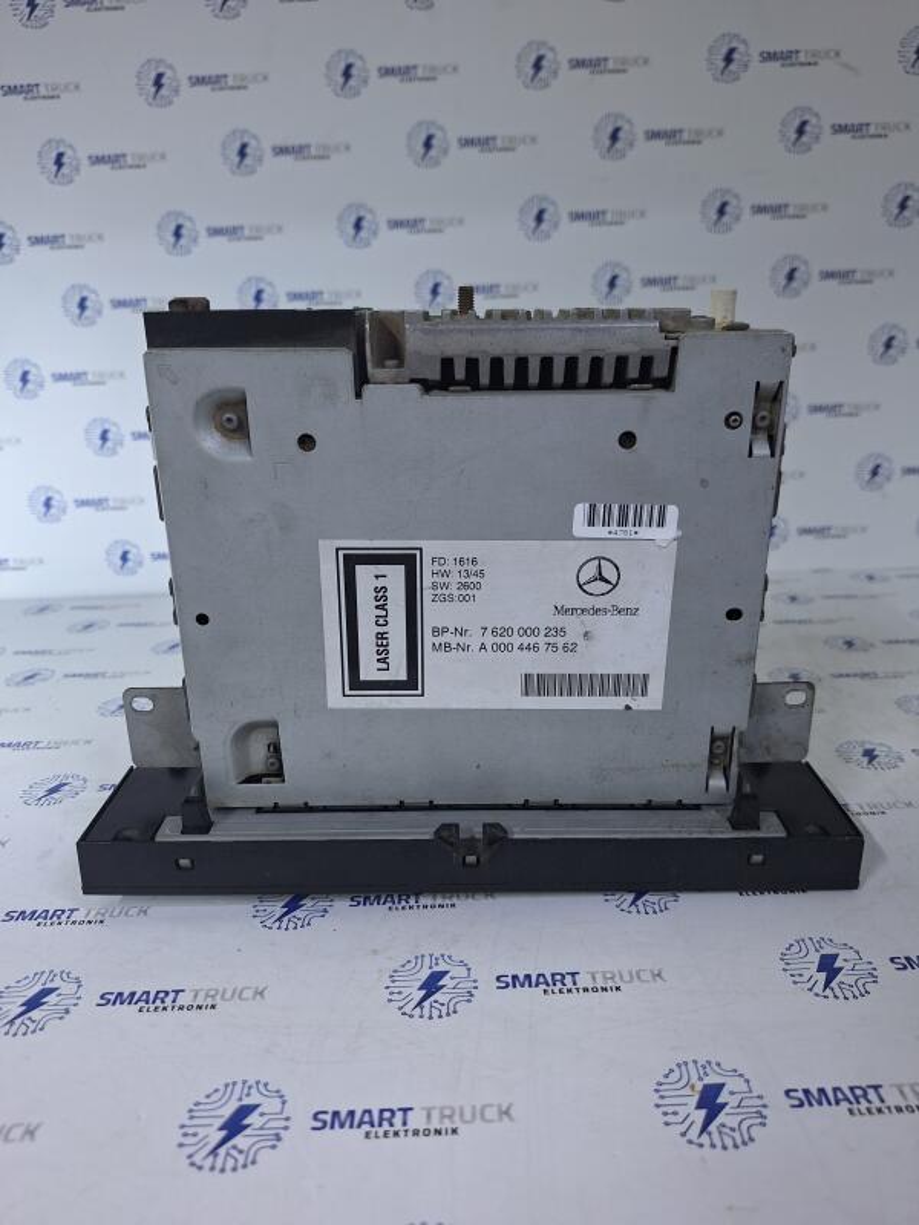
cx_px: 460
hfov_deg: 58.9
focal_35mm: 23
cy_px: 612
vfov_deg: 73.9
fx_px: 814
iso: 125
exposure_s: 1/50
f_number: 1.8
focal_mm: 5.54
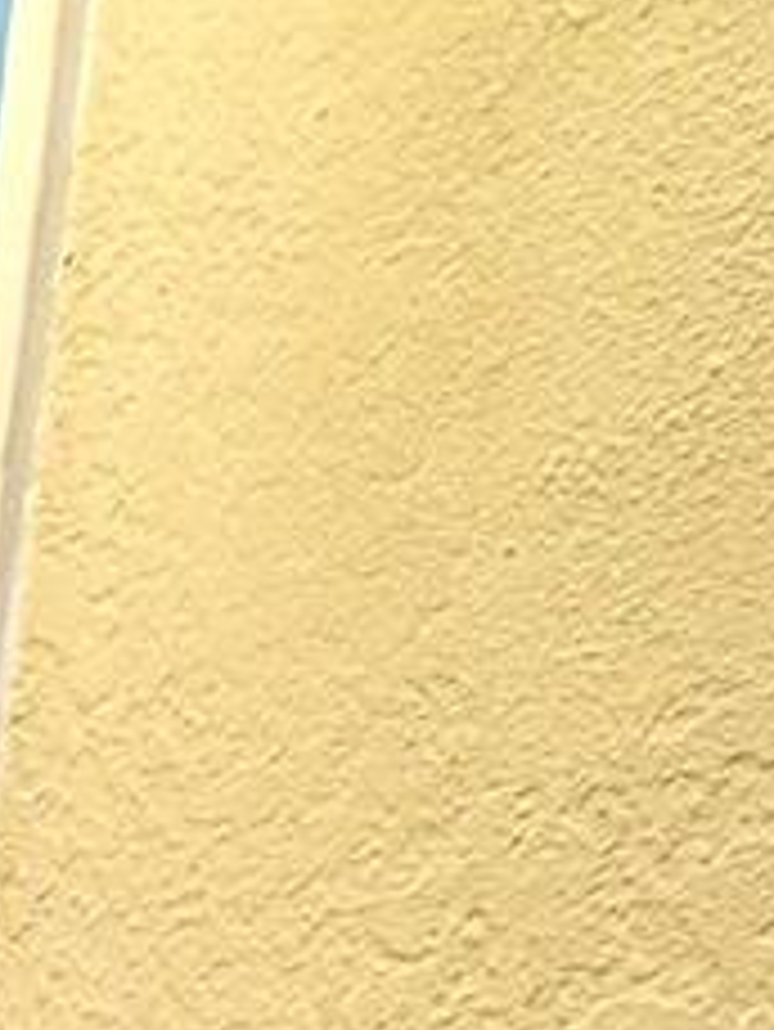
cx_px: -1256
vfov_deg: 18.2
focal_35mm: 94
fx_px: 2800
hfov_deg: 11.8
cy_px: 1615
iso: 160
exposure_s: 1/60
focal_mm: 2.22
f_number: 2.2
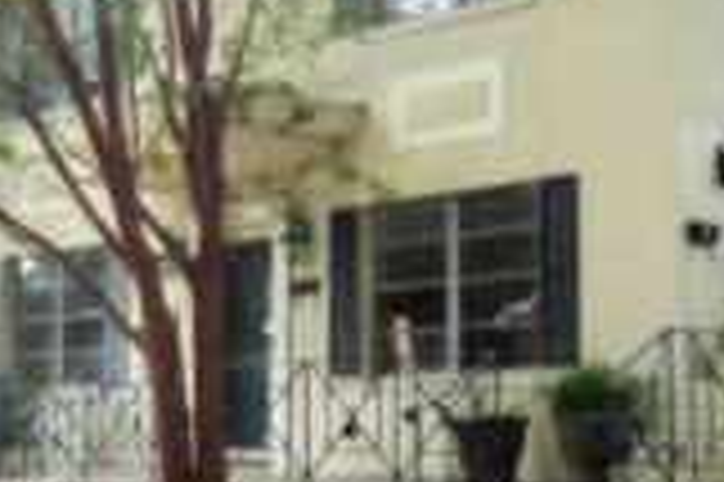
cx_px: 360
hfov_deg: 25.1
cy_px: 205
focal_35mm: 81
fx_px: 1627
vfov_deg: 16.8
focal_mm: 4.5
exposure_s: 1/160
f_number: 3.4
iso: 125
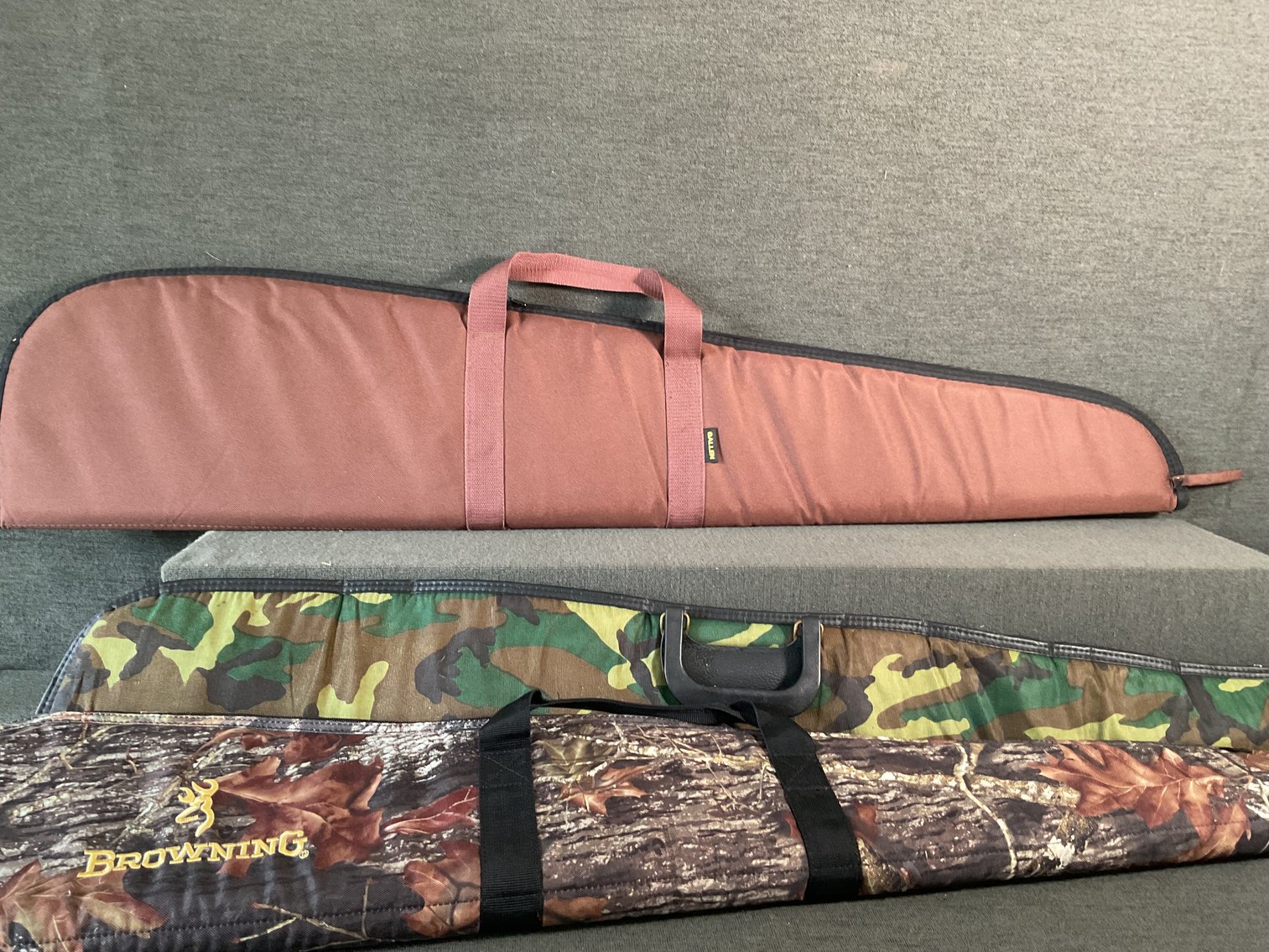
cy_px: 476
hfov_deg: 61.7
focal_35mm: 29
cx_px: 634
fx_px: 1063
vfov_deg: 48.2
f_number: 1.8
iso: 160
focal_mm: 3
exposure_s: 1/60
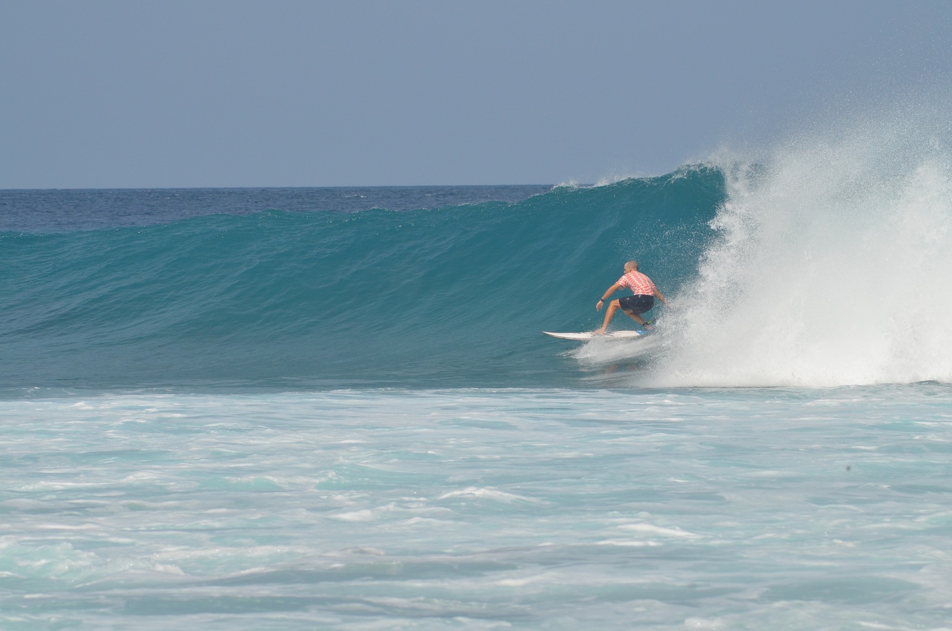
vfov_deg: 6.3
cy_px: 316
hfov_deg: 9.5
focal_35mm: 218
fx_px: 5740
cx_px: 476
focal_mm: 145
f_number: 8
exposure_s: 1/2000
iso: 400
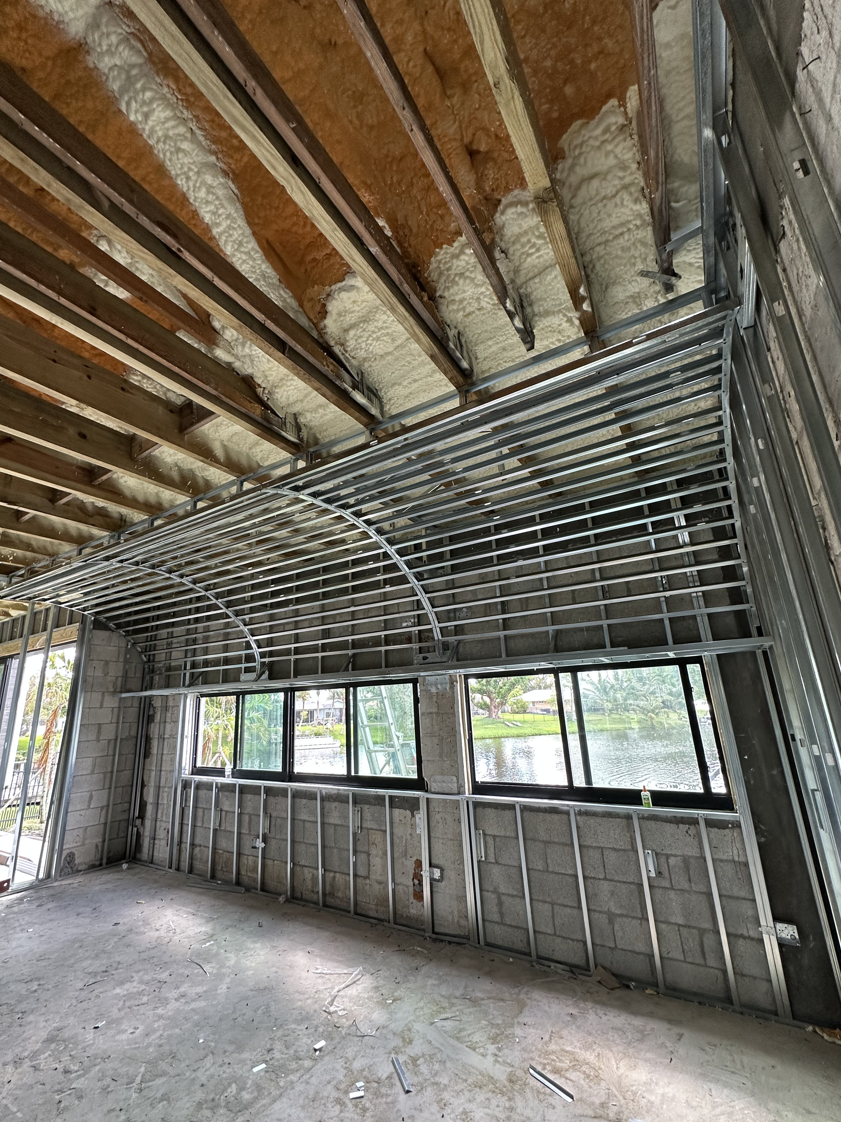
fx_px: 486
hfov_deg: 81.6
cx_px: 392
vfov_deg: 98.2
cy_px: 572
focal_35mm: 15
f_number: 2.2
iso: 125
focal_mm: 2.22
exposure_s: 1/99
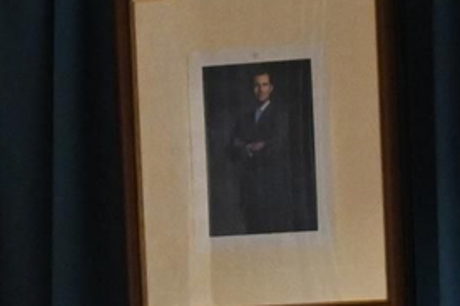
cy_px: 766
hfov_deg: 6.2
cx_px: 125
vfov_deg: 4.1
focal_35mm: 332
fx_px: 4240
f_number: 5.6
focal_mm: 38
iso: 5000
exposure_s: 1/100
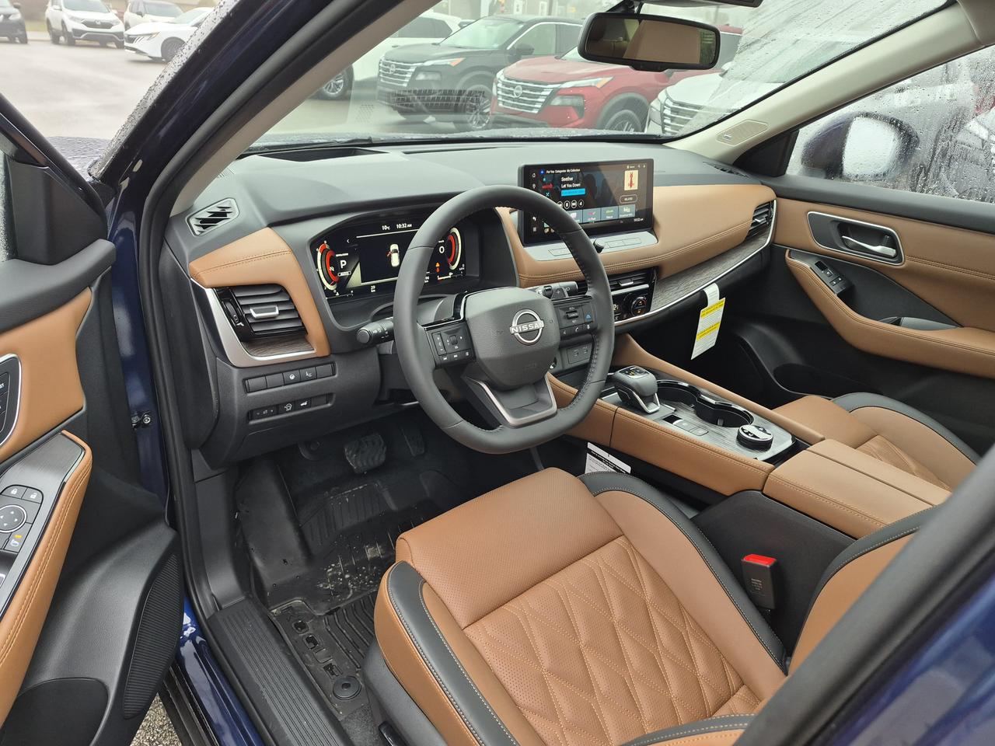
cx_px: 498
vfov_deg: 58.9
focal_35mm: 23
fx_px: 661
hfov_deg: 73.9
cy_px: 373
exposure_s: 1/180
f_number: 1.8
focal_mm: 5.4
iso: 160
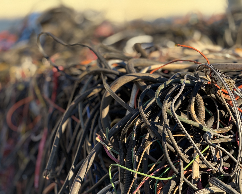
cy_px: 98
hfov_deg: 15.3
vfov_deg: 12.2
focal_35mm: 126
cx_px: 122
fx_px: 903
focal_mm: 15.66
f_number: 2.8
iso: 64
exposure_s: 1/409
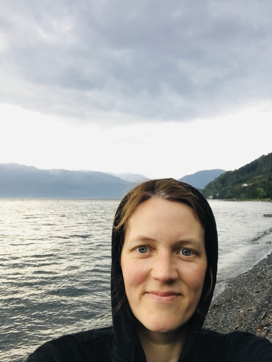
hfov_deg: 44.2
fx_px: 335
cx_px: 136
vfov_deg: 56.8
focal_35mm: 32
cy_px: 181
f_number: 2.2
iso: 25
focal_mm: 2.87
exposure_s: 1/50
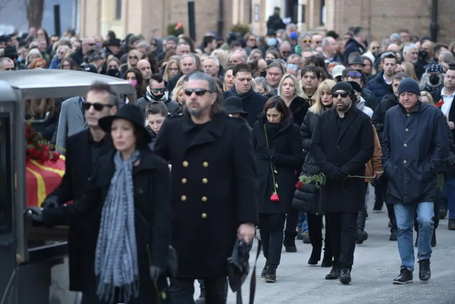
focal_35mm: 200
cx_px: 228
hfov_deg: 10.3
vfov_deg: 6.9
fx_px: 2528
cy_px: 152
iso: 2000
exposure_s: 1/1000
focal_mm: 200
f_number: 4
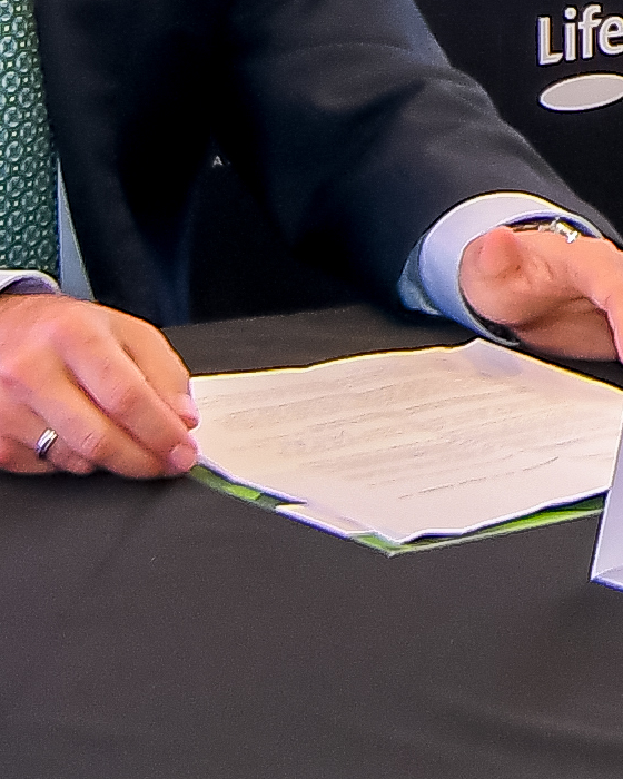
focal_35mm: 275
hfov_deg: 5.4
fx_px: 6338
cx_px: 1590
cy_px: -711
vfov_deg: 6.8
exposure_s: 1/80
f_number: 4
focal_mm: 24
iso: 500
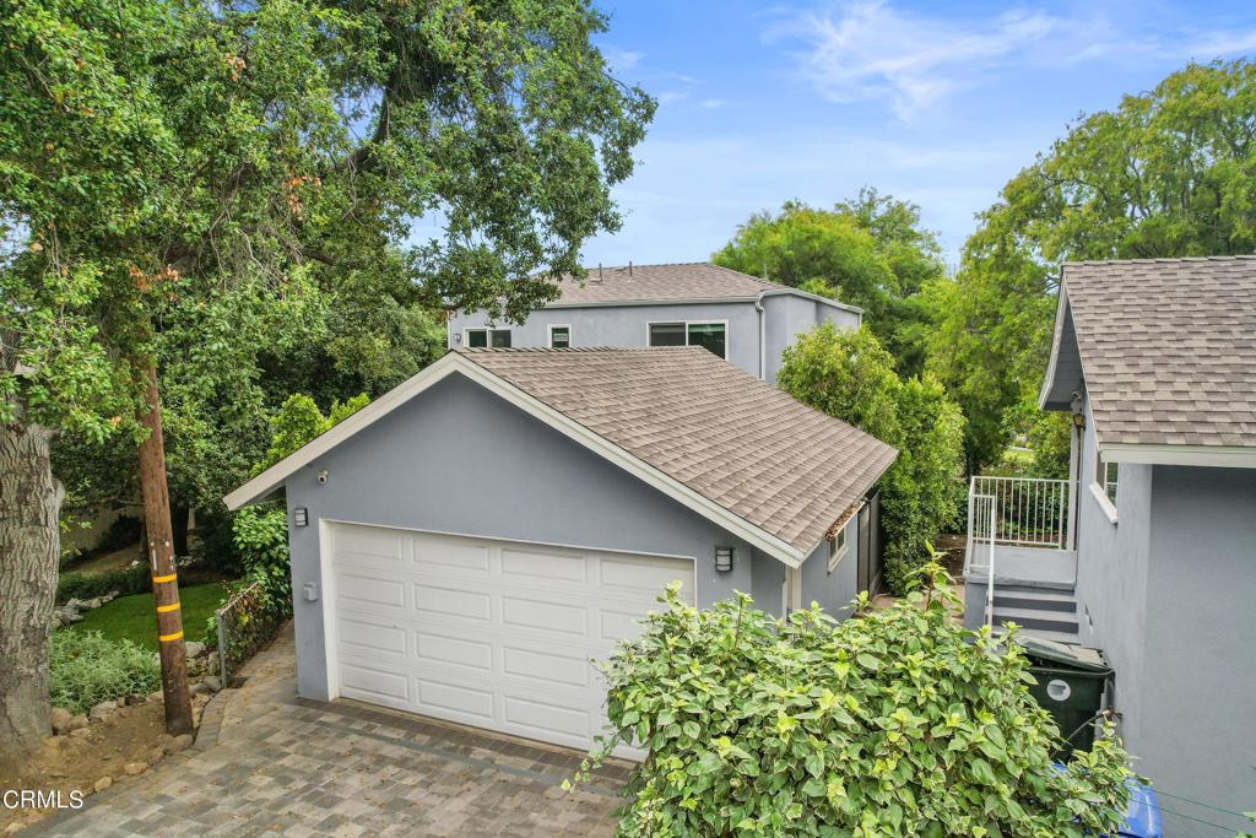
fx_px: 768
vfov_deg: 57.2
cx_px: 628
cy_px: 419
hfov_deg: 78.6
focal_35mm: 22
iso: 110
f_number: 2.8
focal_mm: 8.38
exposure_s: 1/1250
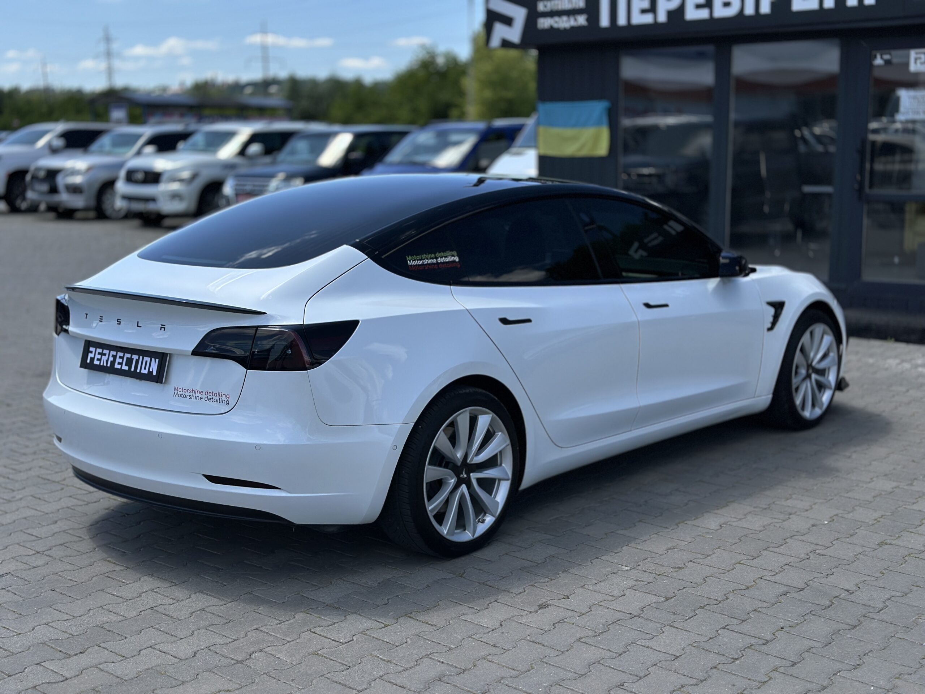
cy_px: 347
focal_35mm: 48
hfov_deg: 39.7
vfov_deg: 30.3
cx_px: 462
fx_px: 1283
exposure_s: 1/5000
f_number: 1.78
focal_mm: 6.86
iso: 100
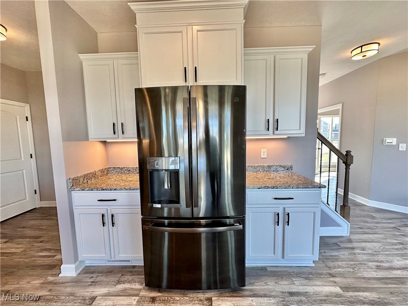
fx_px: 165
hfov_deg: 102.1
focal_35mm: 14
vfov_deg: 85.7
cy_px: 153
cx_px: 204
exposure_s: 1/120
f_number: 2.2
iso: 125
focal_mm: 2.22
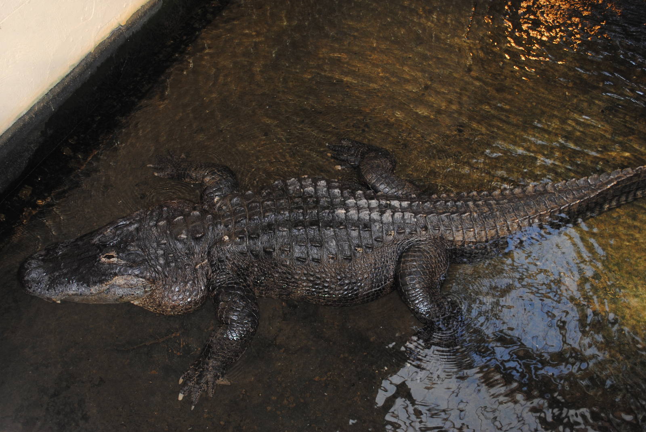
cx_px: 323
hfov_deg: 53.1
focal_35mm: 36
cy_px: 216
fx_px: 647
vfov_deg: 37.0
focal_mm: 24
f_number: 4
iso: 200
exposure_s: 1/60
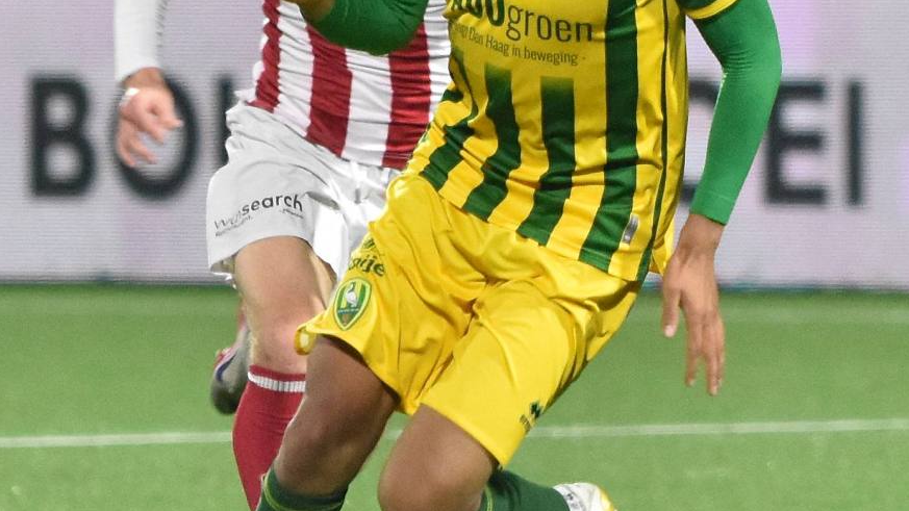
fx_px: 16655
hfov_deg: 3.1
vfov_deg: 1.8
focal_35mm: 691
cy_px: 164
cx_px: 197
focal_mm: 200
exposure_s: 1/500
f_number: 2.8
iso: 2000
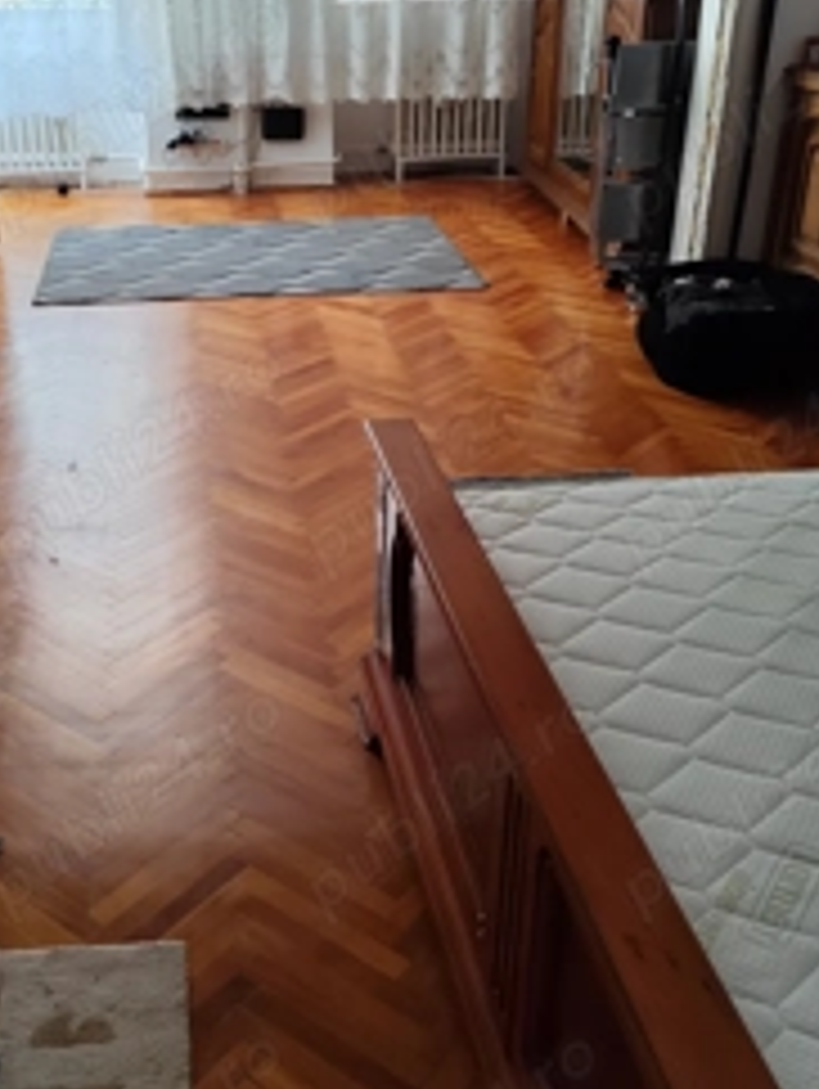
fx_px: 1197
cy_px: 531
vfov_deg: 48.9
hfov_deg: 37.5
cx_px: 292
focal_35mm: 38
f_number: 1.65
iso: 320
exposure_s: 1/50
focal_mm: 6.14
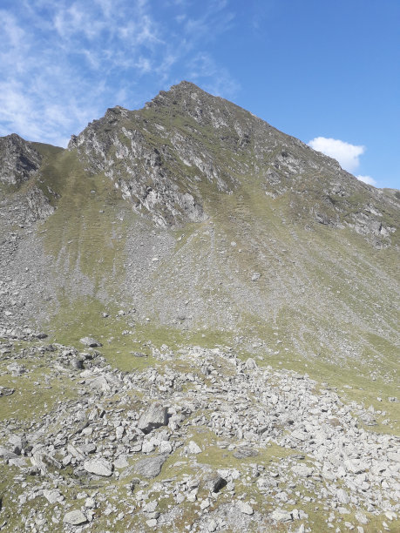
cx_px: 200
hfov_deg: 51.4
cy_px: 266
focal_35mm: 27
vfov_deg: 65.3
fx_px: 416
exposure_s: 1/1209
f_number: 1.9
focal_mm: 3.6
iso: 40
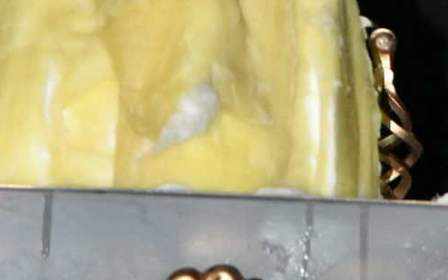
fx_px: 10588
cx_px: 131
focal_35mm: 867
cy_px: -272
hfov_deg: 2.4
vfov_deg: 1.5
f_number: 10
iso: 9000
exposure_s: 1/200
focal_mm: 200
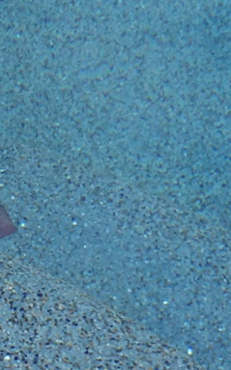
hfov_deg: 9.7
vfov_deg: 15.7
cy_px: 342
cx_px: -122
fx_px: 1321
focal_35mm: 131
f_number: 2.2
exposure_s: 1/2053
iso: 32
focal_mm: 4.15
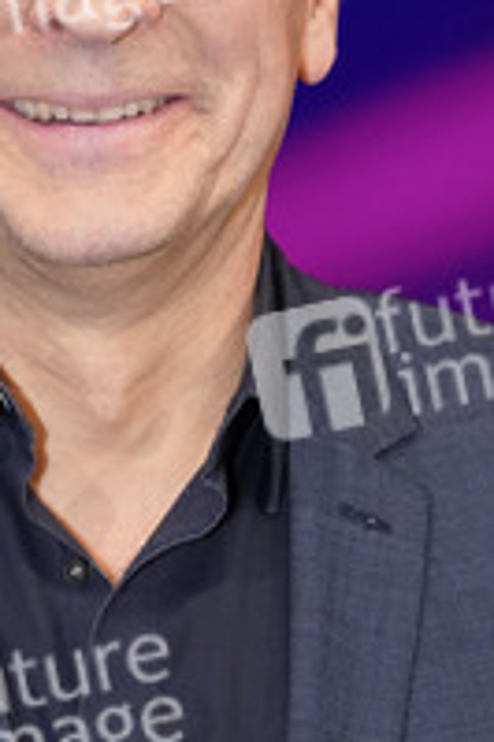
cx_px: 100
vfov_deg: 27.6
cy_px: 167
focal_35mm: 72
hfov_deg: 18.7
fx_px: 1484
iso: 2000
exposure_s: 1/125
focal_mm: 36
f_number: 5.6
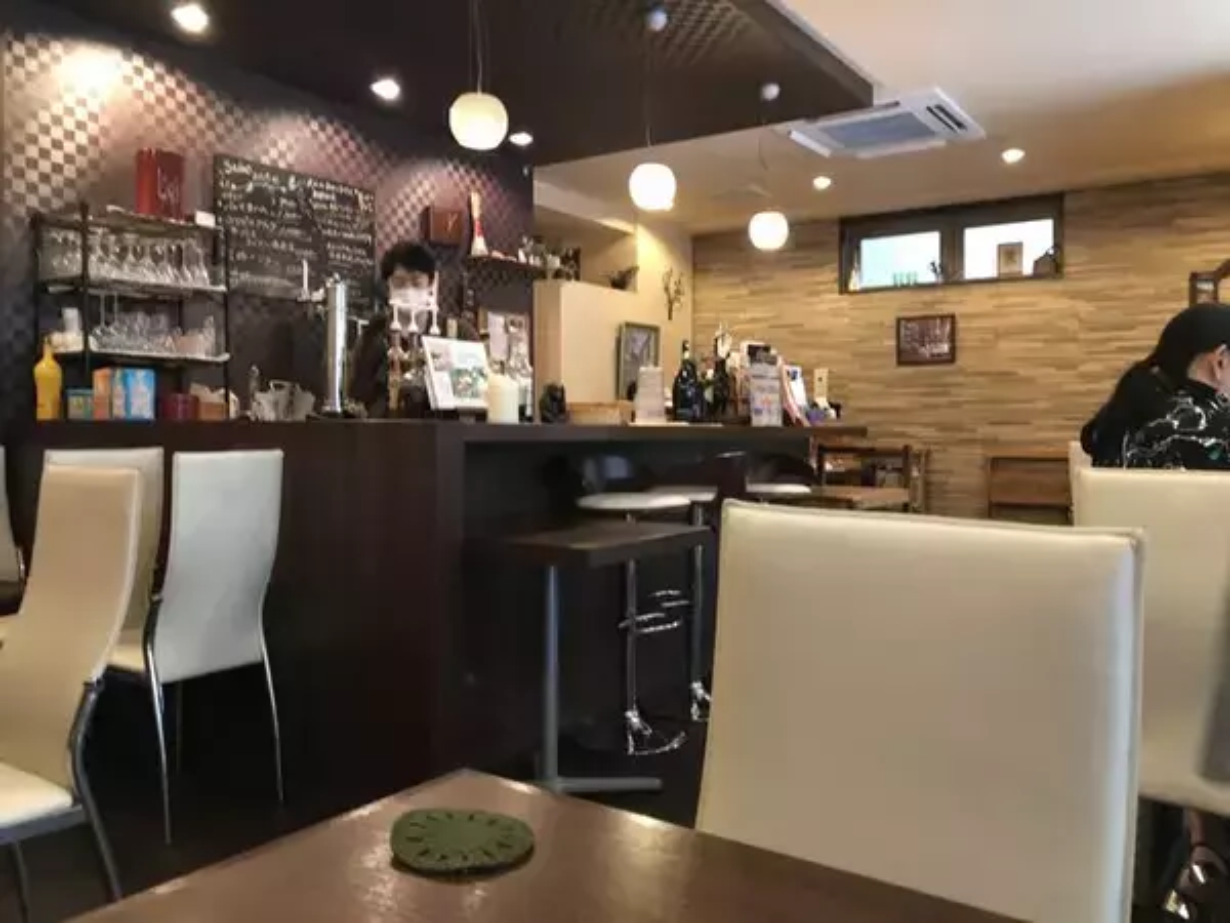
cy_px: 462
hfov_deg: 63.4
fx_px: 995
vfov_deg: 49.7
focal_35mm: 28
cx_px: 615
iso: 200
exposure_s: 1/30
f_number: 1.8
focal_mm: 3.99
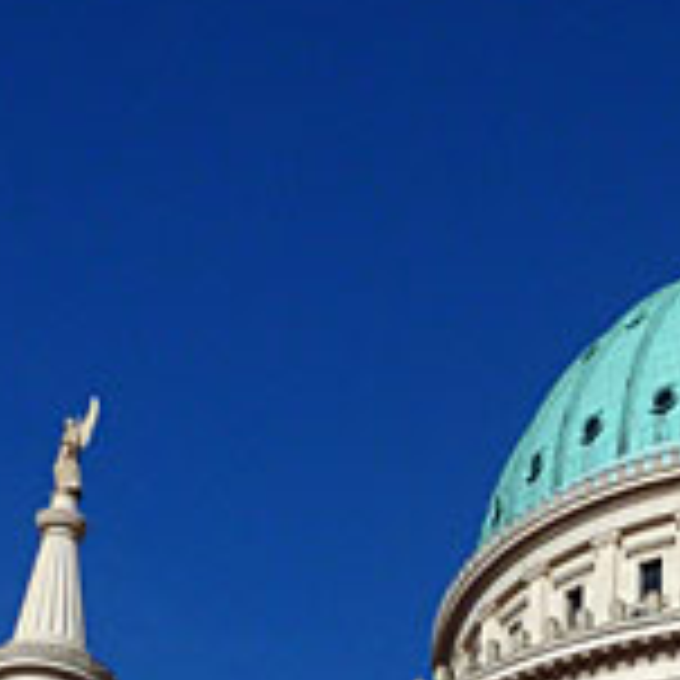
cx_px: 847
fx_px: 2889
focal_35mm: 130
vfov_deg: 12.3
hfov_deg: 13.0
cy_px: 1211
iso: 80
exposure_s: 1/800
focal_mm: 6.1
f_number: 5.6
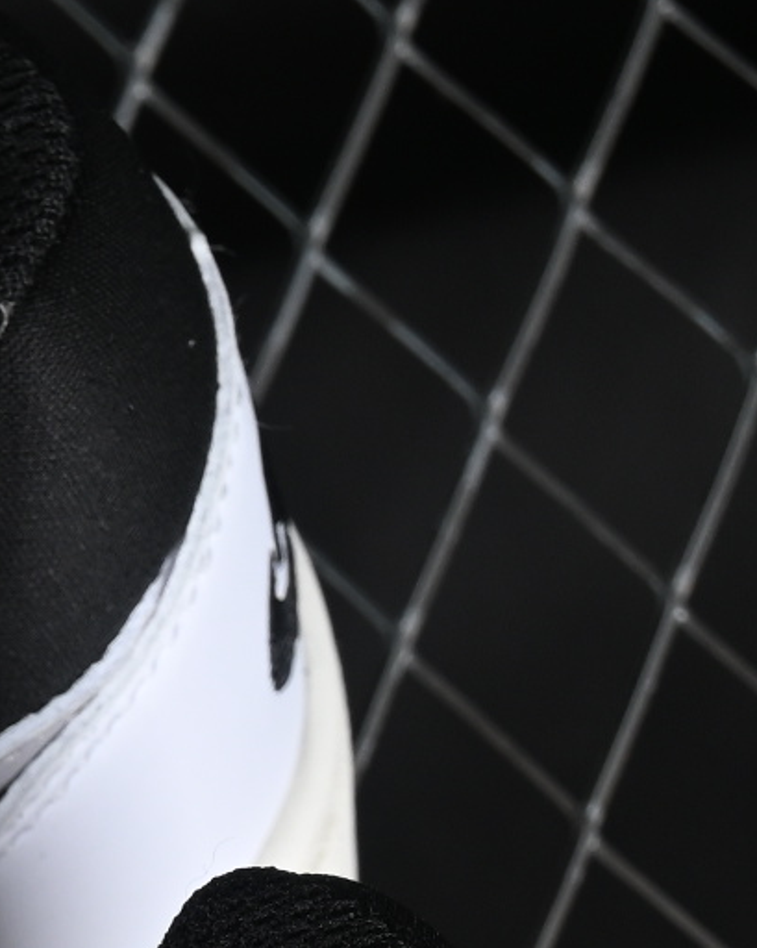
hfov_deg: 4.0
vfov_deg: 5.0
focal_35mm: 383
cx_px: -1160
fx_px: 10736
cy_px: 1518
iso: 160
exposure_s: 1/60
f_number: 7.1
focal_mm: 50
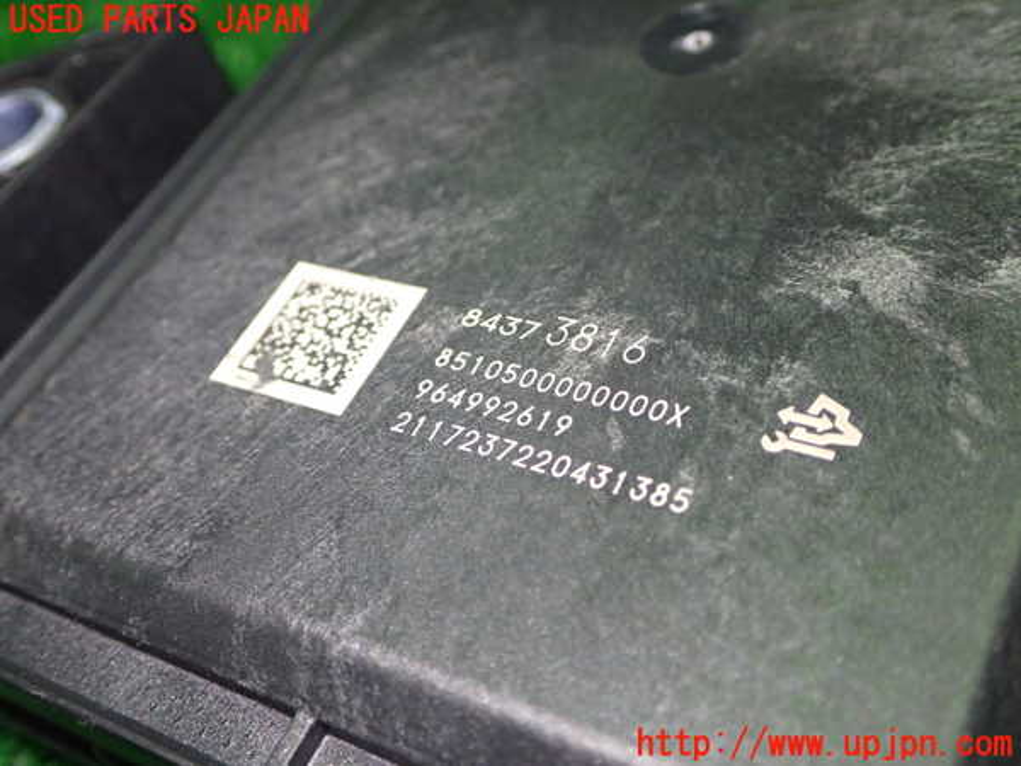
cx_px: 510
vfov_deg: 35.1
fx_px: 1209
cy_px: 383
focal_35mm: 41
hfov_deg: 45.8
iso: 500
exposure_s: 1/40
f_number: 2.8
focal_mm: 7.31
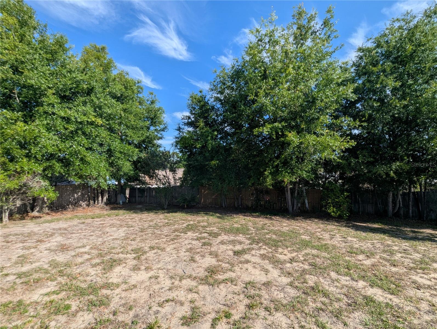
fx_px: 164
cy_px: 164
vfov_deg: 90.1
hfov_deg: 106.1
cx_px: 218
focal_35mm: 13
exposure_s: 1/1065
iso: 46
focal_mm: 1.95
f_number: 2.2
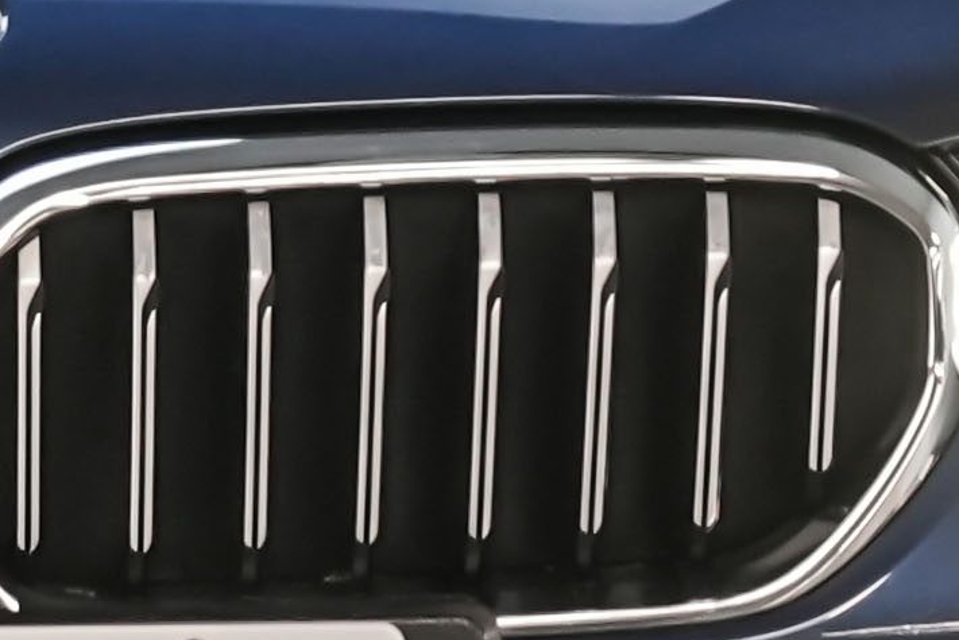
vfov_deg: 2.6
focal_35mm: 525
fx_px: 13993
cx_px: -205
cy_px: 40
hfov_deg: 3.9
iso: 2500
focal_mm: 88
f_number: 4
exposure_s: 1/100
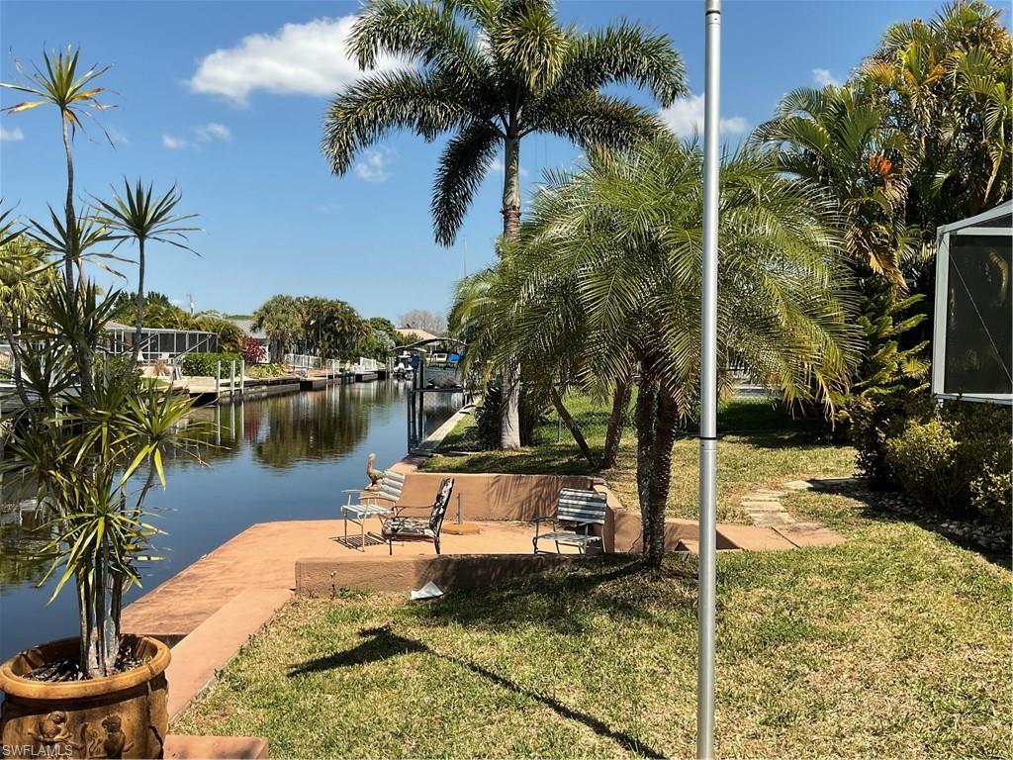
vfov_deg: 48.2
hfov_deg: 61.7
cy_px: 380
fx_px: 849
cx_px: 506
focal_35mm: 29
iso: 16
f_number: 1.8
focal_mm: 3
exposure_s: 1/1626
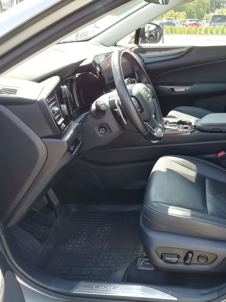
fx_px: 305
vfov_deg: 52.6
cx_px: 170
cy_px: 150
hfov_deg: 39.6
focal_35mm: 35
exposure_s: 1/100
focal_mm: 3.21
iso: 100
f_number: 2.2
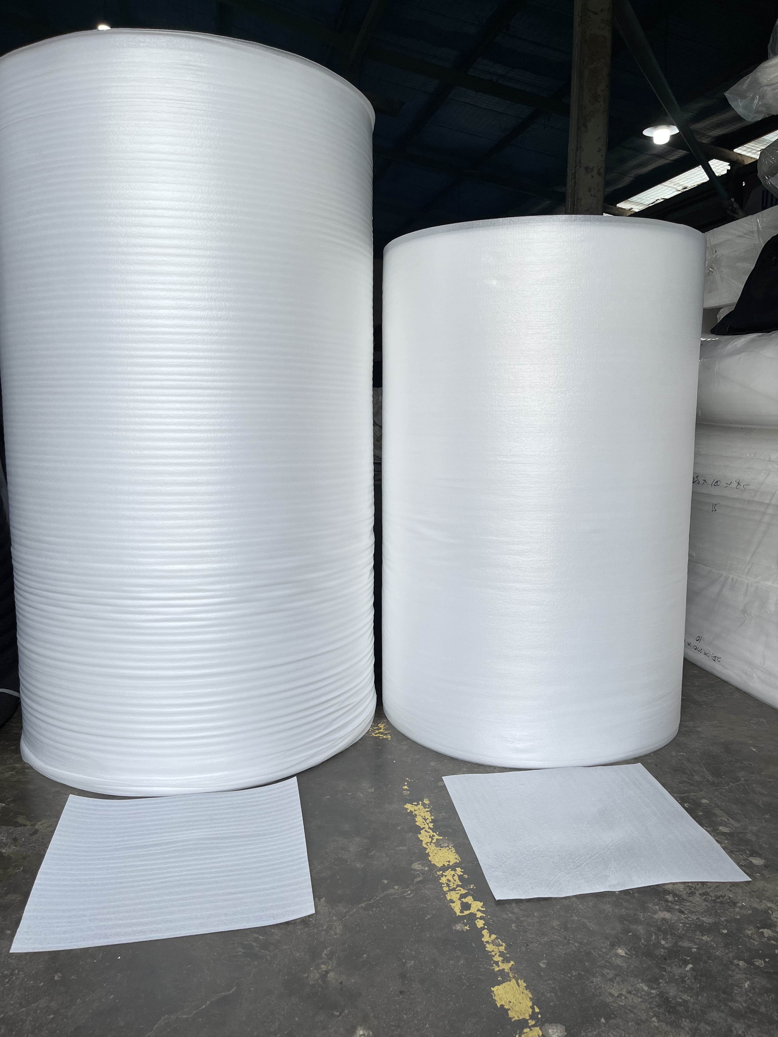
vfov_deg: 67.3
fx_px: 779
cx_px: 389
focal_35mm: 26
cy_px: 518
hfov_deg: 53.1
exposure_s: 1/473
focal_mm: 5.1
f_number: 1.6
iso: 50
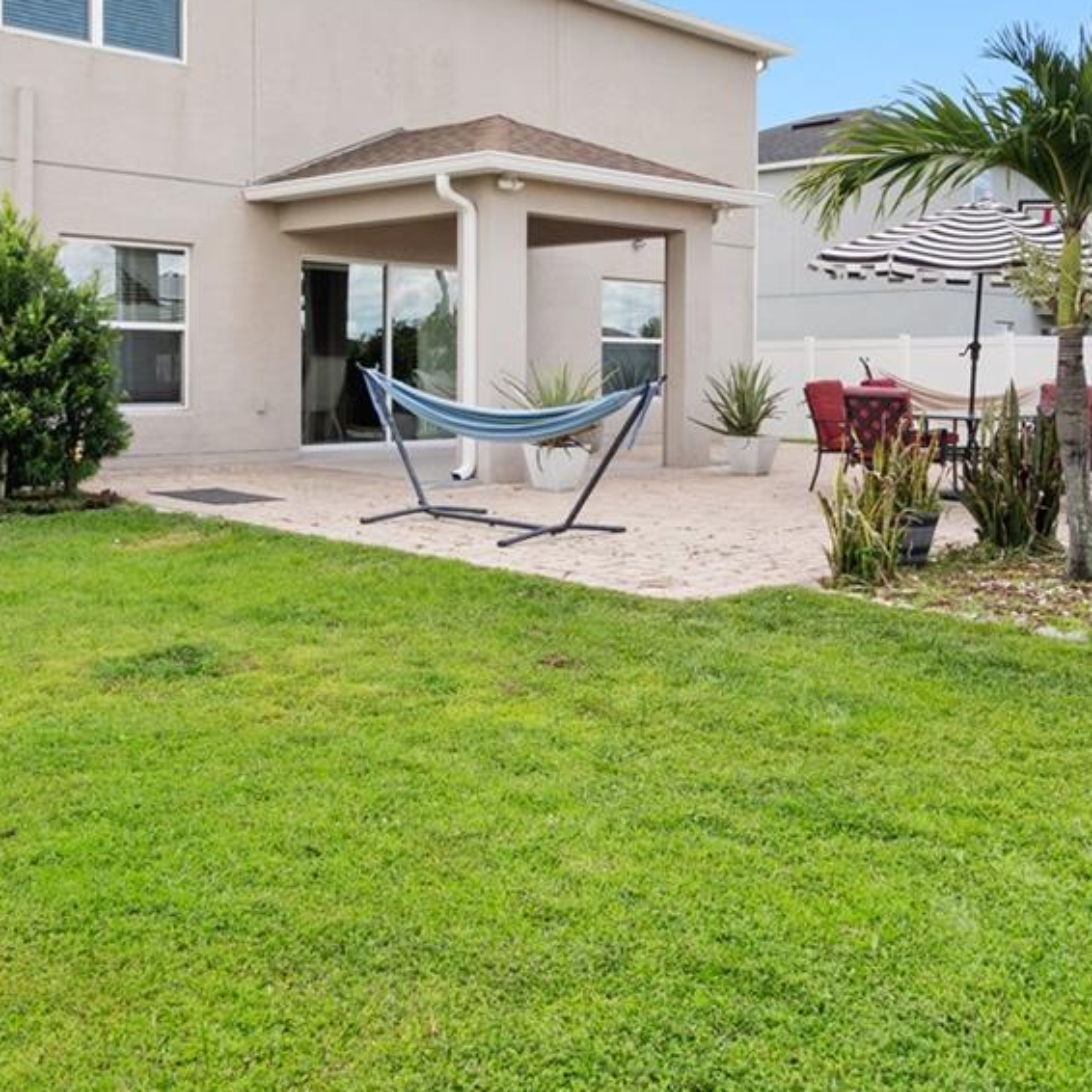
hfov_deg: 46.0
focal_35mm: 36
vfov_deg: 45.8
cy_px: 428
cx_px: 542
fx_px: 1285
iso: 100
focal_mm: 10
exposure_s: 1/40
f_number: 8
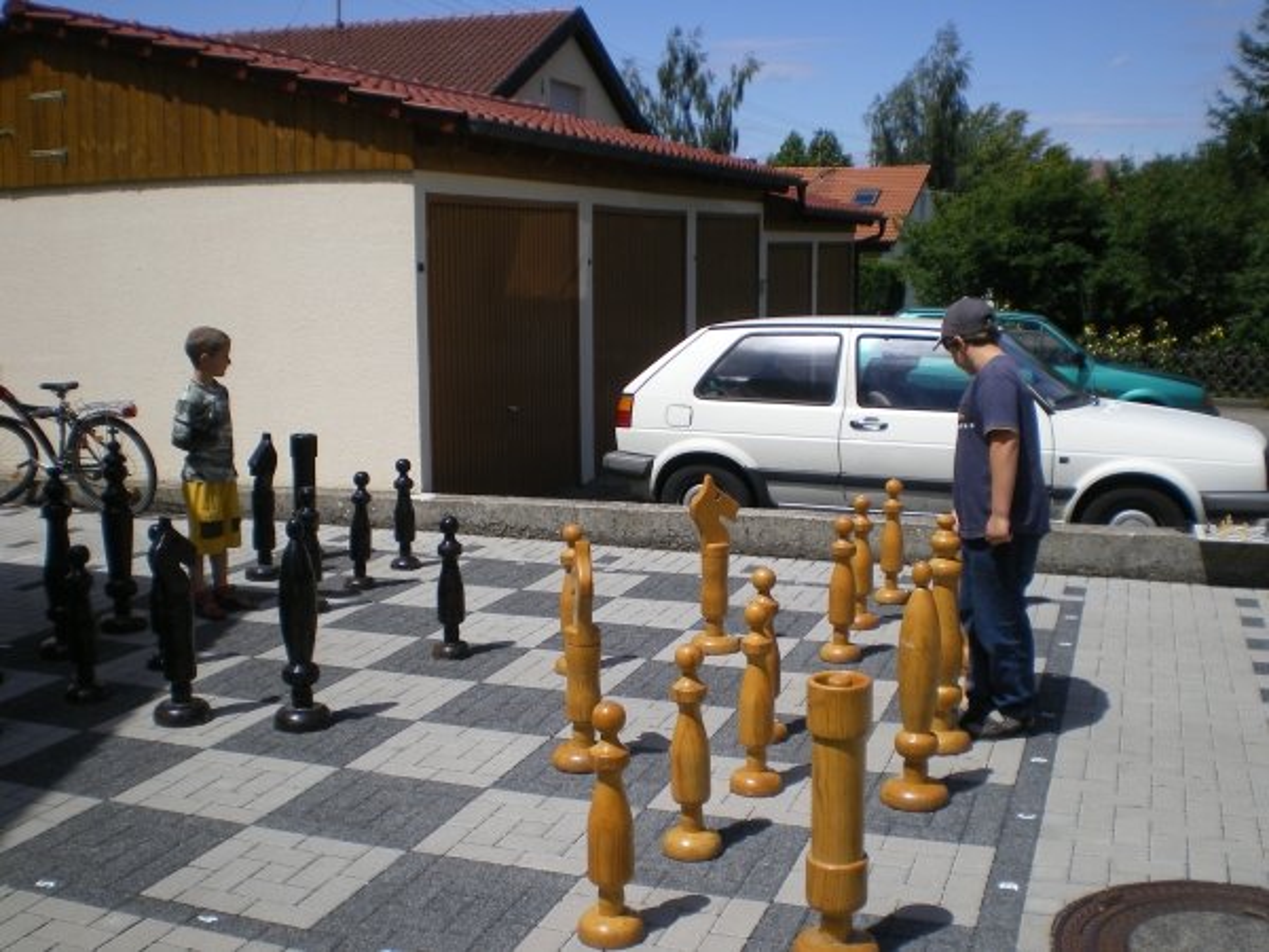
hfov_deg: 49.0
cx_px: 634
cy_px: 476
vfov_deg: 37.7
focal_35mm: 38
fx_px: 1393
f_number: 4.6
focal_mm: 6.3
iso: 64
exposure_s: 1/500
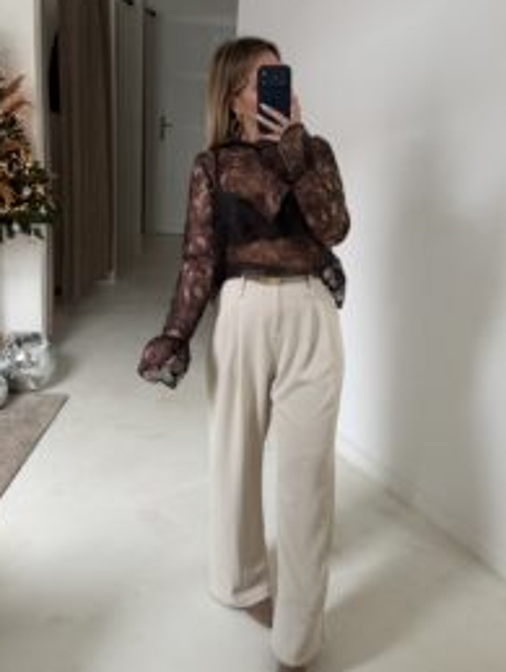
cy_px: 296
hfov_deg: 38.7
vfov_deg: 50.0
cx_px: 213
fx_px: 719
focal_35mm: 37
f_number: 1.78
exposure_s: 1/44
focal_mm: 6.76
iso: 320
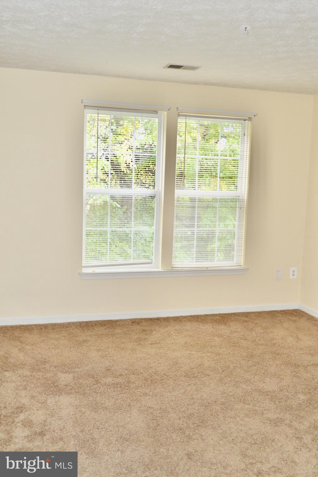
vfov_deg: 53.2
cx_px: 159
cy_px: 238
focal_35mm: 36
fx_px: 478
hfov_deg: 36.8
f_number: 4
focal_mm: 24
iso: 720
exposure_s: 1/60
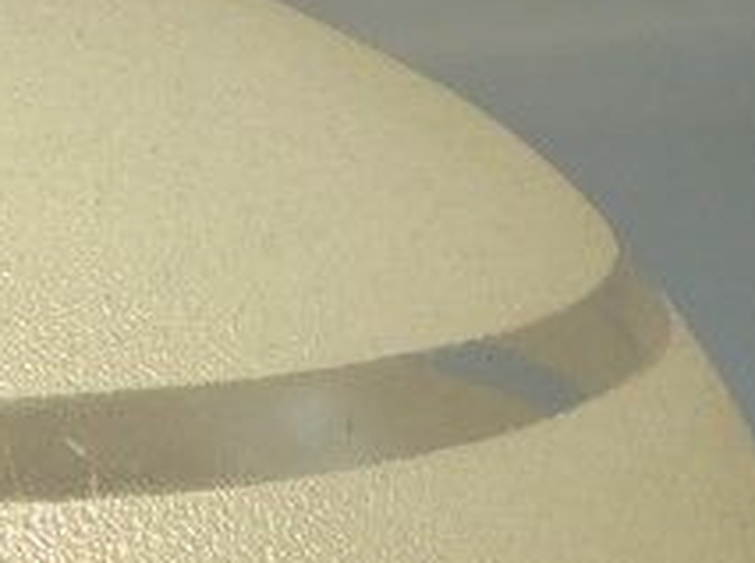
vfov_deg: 9.8
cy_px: 990
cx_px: -262
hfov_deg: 13.2
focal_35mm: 144
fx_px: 3135
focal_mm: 6.1
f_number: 4
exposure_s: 1/250
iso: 100
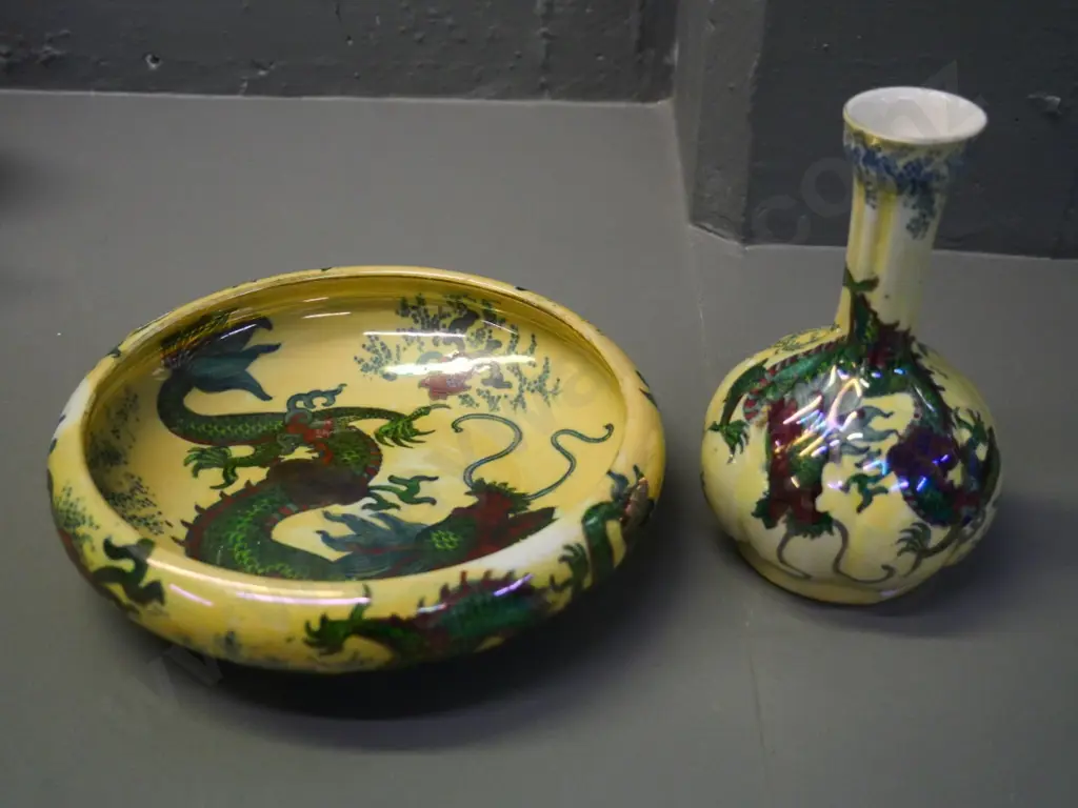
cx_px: 539
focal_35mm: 44
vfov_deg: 32.9
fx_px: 1370
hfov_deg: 42.9
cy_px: 404
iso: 3200
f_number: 4.2
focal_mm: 22
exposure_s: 1/400
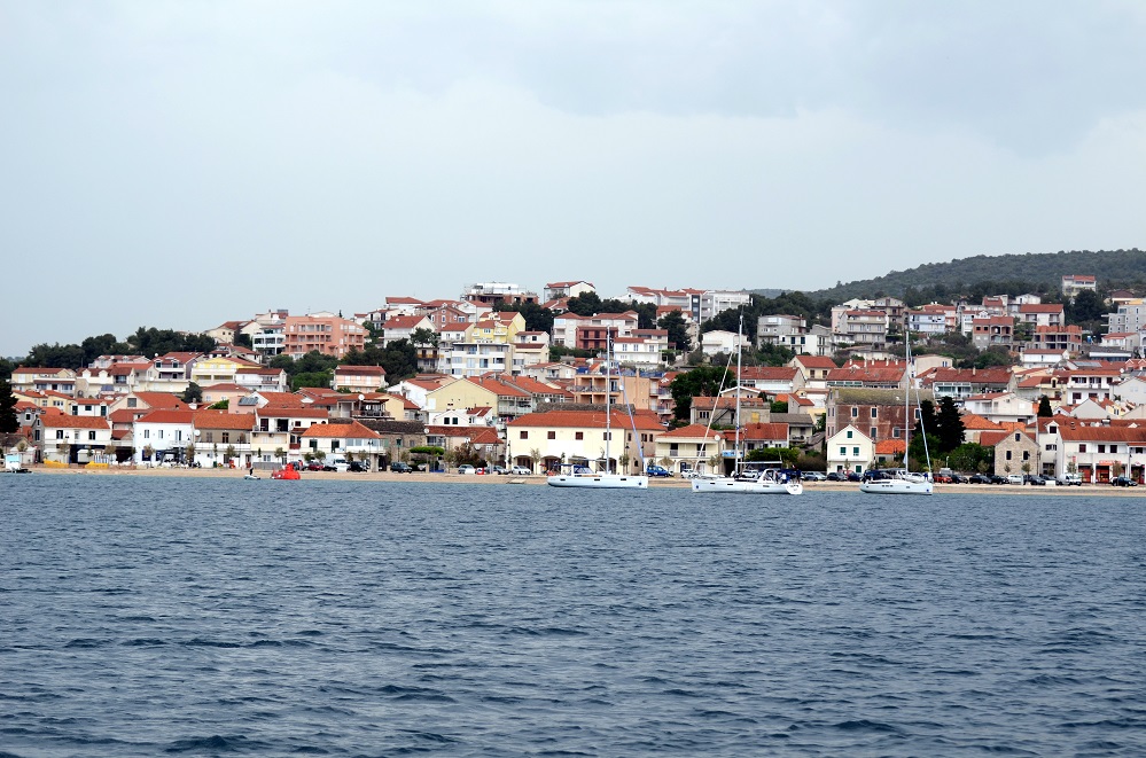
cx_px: 573
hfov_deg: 19.5
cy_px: 379
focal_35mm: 105
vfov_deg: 13.0
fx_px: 3335
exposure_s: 1/400
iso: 100
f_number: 5
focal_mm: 70
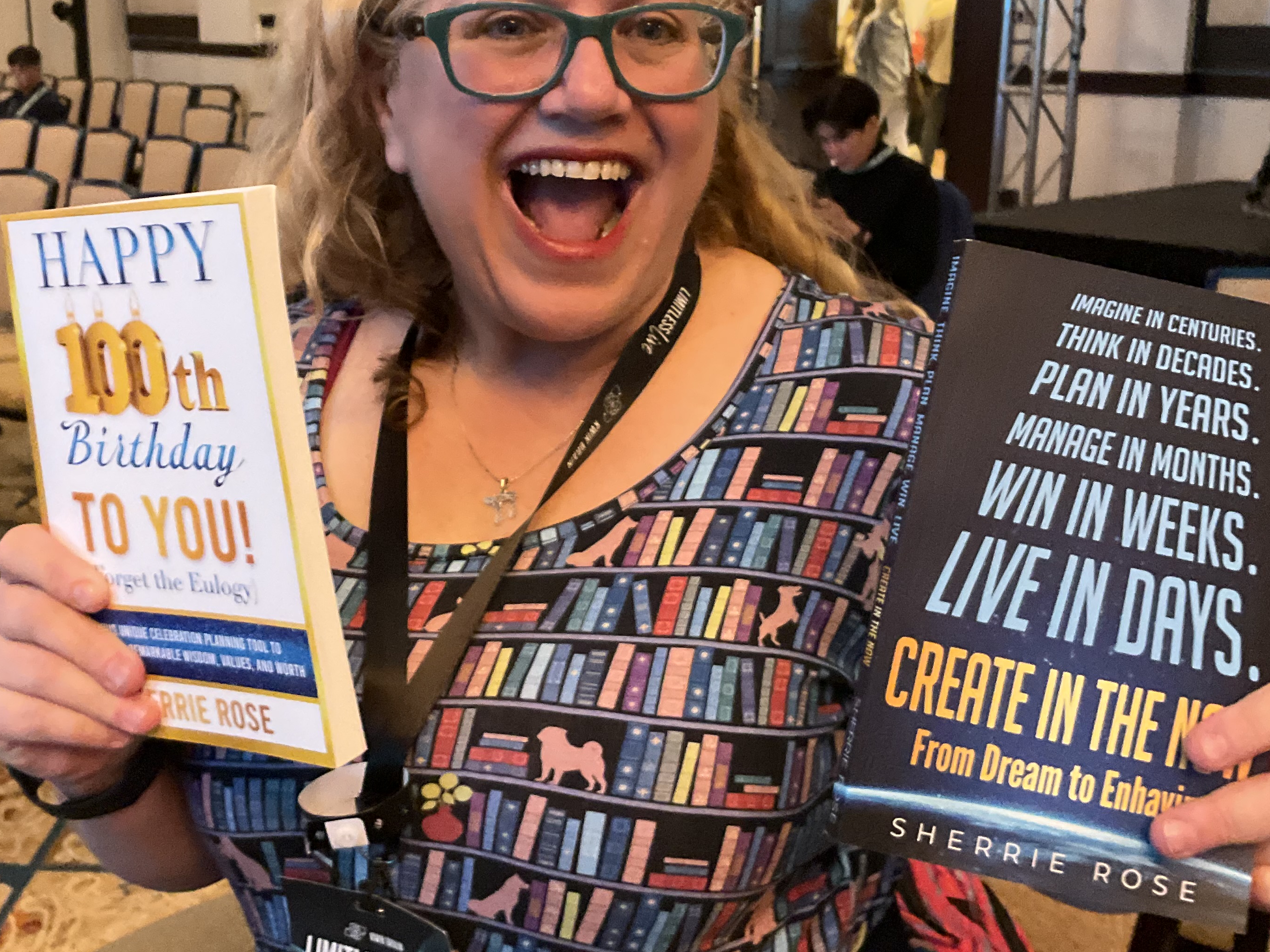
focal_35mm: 43
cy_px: 378
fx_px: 1578
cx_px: 533
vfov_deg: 33.5
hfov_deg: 43.7
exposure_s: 1/30
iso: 500
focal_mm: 3
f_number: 1.8
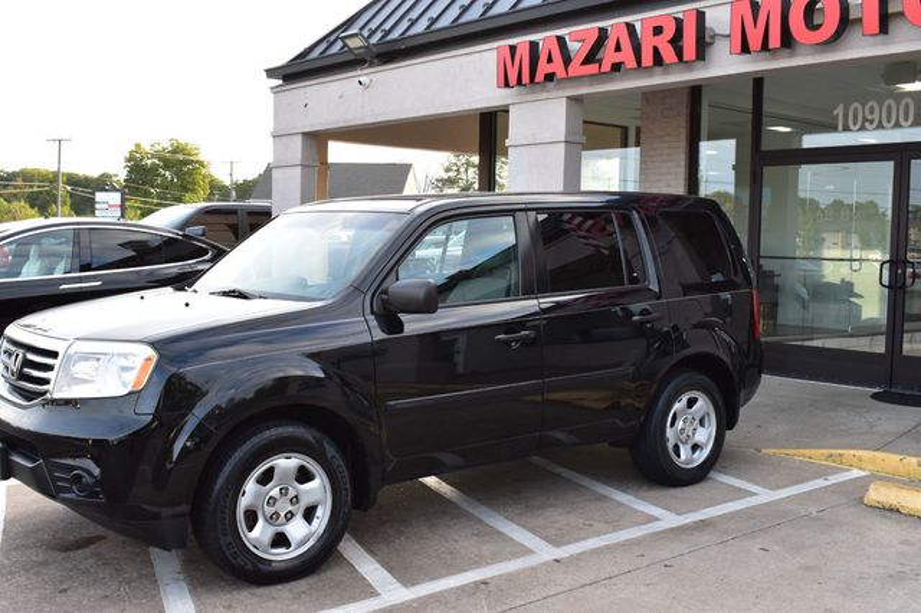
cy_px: 306
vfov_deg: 33.0
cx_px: 460
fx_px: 1036
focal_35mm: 40
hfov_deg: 47.9
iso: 400
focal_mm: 27
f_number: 9
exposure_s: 1/100
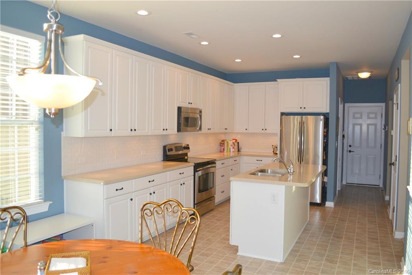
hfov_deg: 67.4
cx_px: 206
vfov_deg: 47.9
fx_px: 309
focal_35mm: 27
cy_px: 138
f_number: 3.5
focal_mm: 18
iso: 250
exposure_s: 1/200
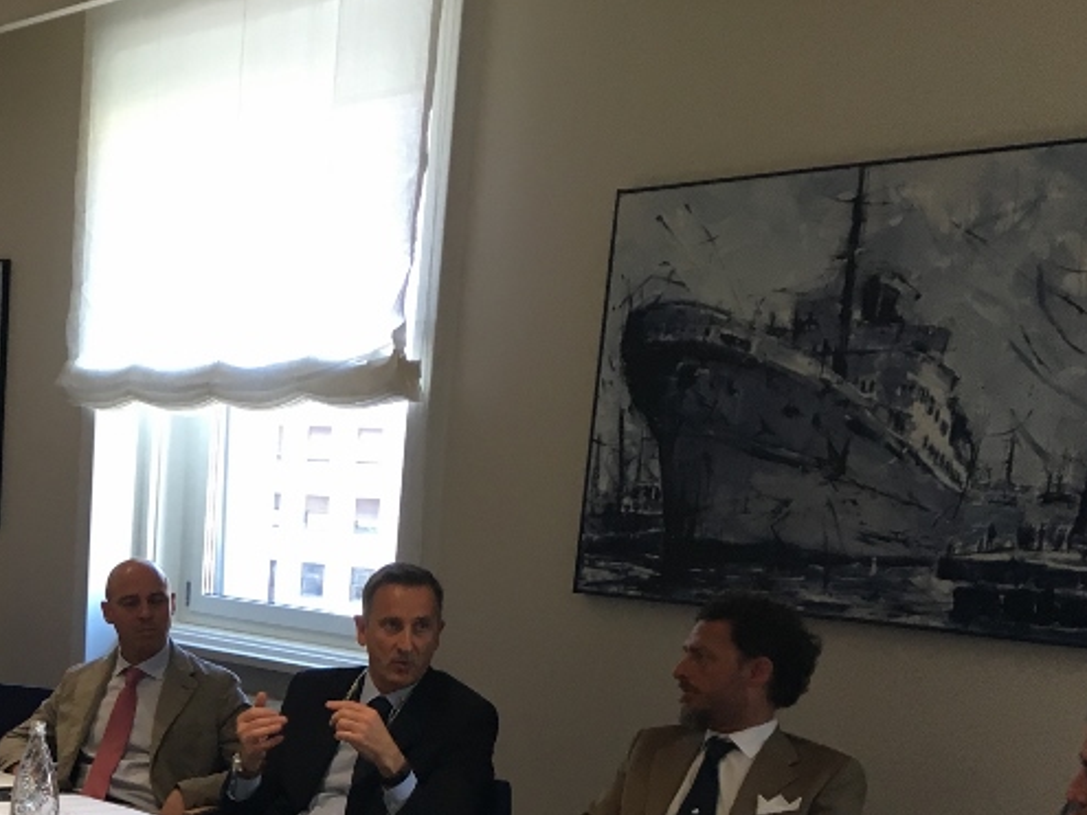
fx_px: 1884
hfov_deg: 30.2
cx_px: 26
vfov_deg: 23.5
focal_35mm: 60
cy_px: 789
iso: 50
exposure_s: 1/33
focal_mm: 4.15
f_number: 2.2
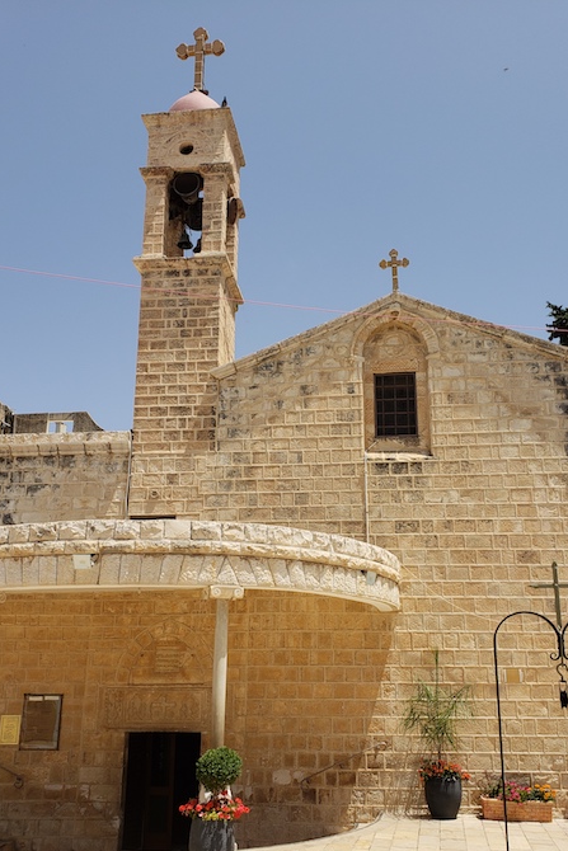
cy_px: 485
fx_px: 733
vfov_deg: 60.0
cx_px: 314
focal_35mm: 31
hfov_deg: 42.3
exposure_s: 1/1593
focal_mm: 4.3
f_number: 2.4
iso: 50
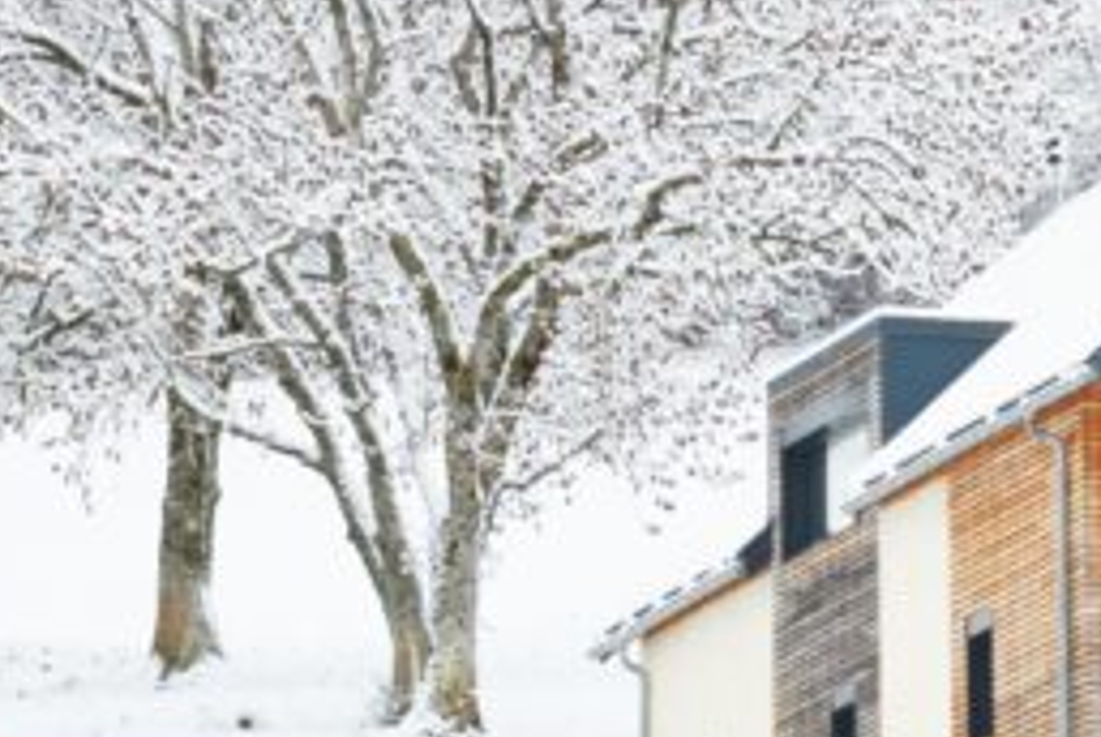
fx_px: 12798
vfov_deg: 3.3
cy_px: -15
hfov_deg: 4.9
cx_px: 1731
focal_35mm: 418
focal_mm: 70
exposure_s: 1/125
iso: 180
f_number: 11
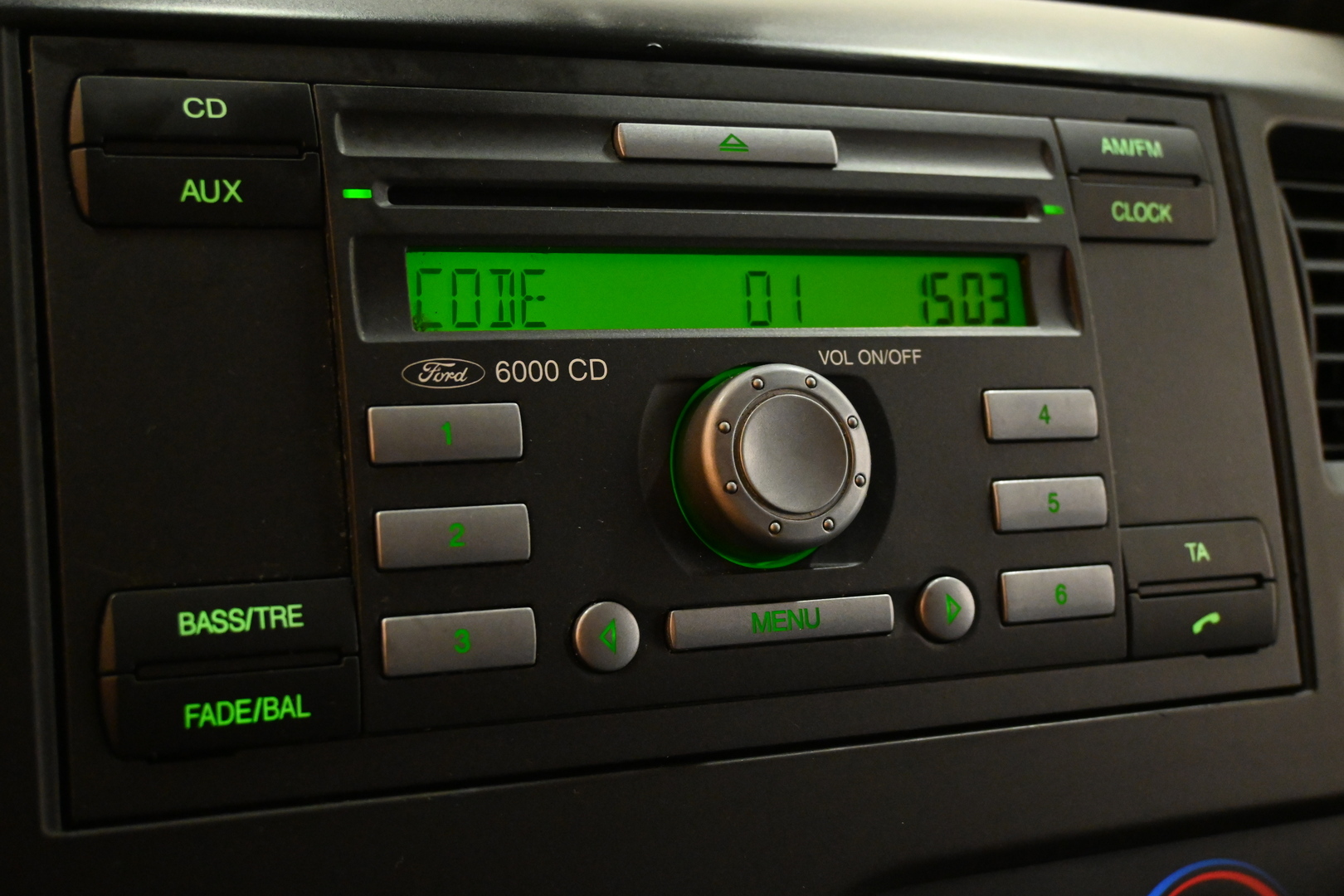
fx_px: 1708
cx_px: 672
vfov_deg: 29.4
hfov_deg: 43.0
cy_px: 448
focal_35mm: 46
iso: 4500
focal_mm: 30.5
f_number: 4.8
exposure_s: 1/50
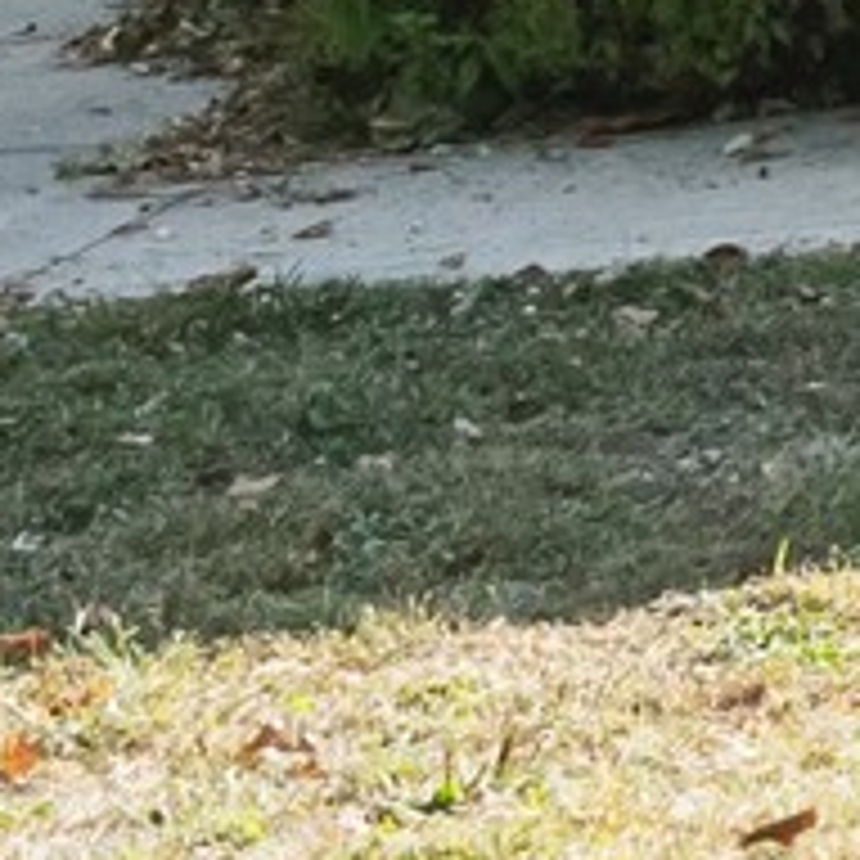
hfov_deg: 4.6
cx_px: 3778
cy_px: -2062
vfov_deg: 4.8
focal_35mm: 339
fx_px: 9529
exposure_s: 1/1600
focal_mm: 35
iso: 1600
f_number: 7.1
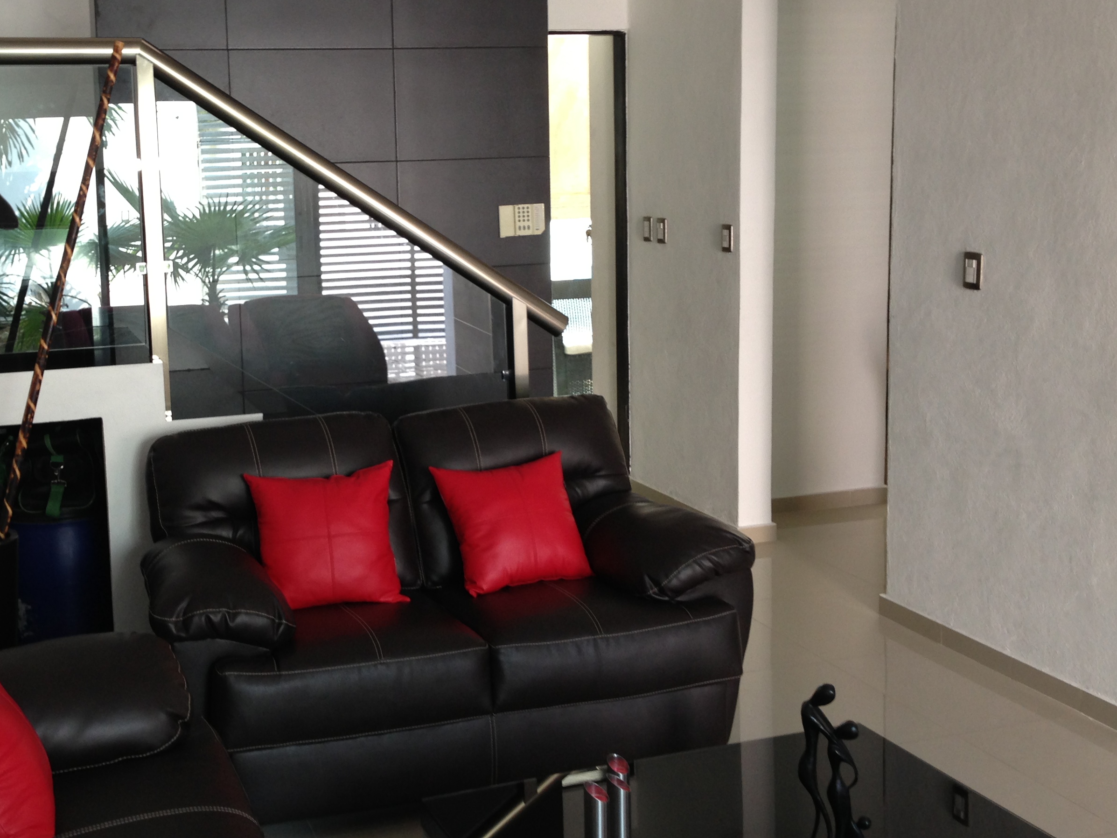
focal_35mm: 45
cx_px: 381
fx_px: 1452
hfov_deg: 41.6
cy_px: 340
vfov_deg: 32.1
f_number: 2.4
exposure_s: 1/24
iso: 64
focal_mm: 4.13
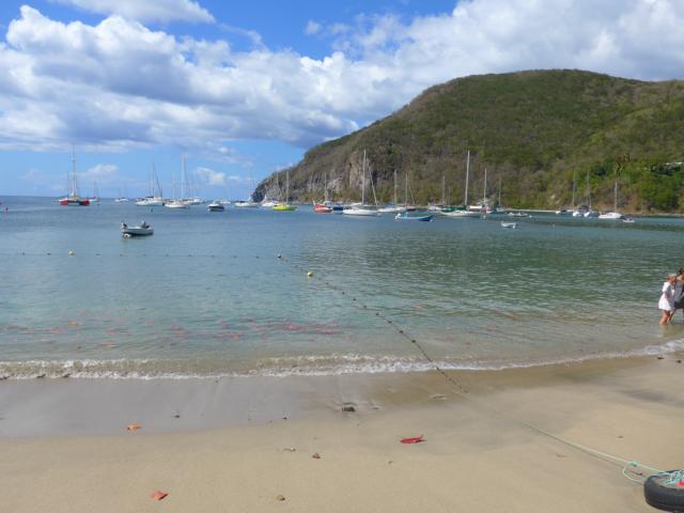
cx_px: 342
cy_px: 256
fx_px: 553
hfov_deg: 63.4
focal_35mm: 28
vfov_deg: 49.7
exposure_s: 1/2000
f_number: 2.8
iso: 80
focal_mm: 6
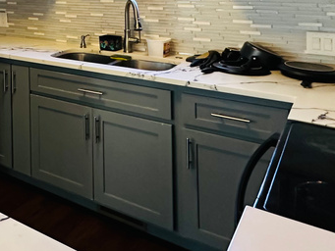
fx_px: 407
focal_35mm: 42
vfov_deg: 31.0
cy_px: -19
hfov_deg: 37.0
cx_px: -41
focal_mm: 2.22
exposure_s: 1/60
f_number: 2.2
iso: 320
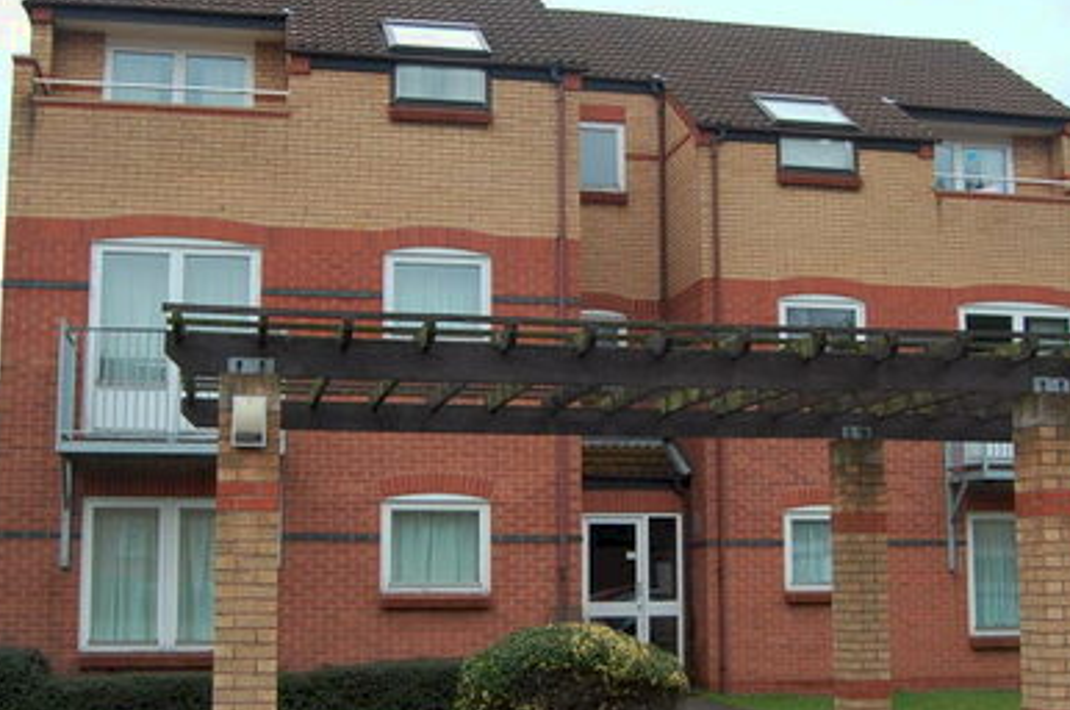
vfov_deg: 27.4
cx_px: 527
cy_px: 361
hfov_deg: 40.4
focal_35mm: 49
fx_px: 1454
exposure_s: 1/125
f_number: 5.6
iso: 360
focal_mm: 18
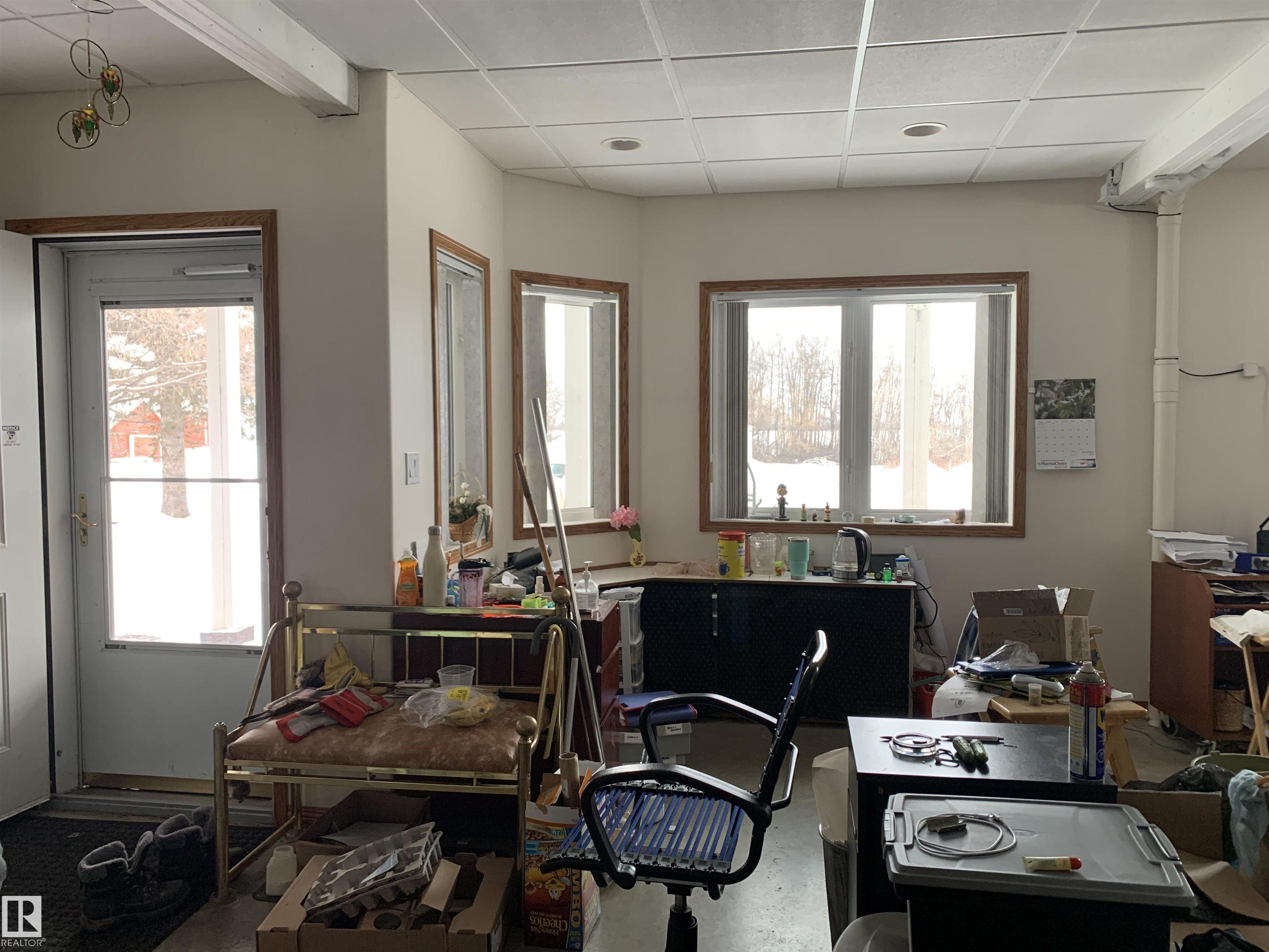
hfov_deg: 67.3
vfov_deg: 53.1
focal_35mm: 26
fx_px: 953
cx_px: 634
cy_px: 476
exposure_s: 1/60
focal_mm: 4.25
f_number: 1.8
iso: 100
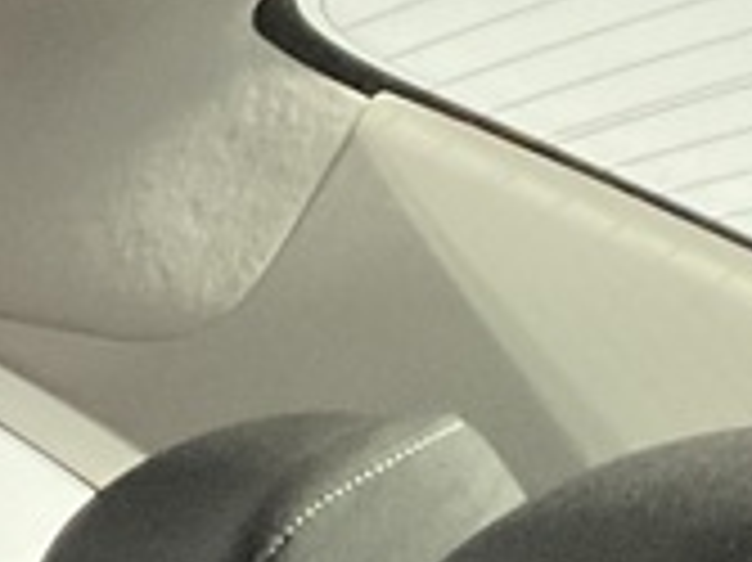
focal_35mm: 167
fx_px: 3625
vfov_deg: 7.9
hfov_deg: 9.8
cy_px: 1587
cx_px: -1306
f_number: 1.8
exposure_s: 1/30
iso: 400
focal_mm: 3
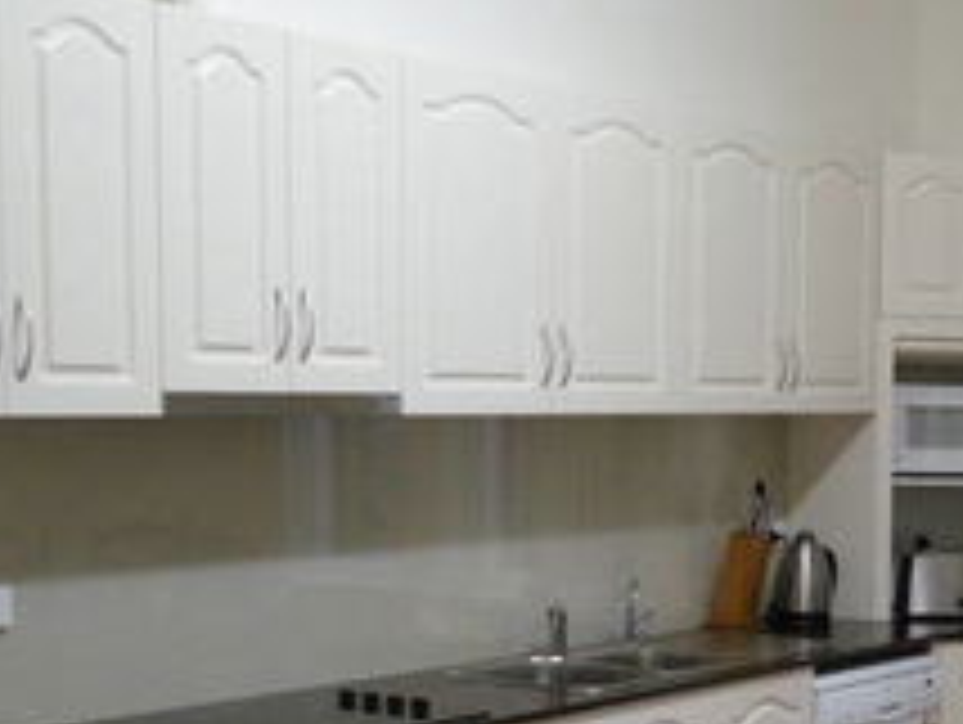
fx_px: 2061
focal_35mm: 74
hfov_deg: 24.7
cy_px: 580
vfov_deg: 19.7
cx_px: 1035
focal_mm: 5.8
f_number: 3.2
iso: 400
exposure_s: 1/51
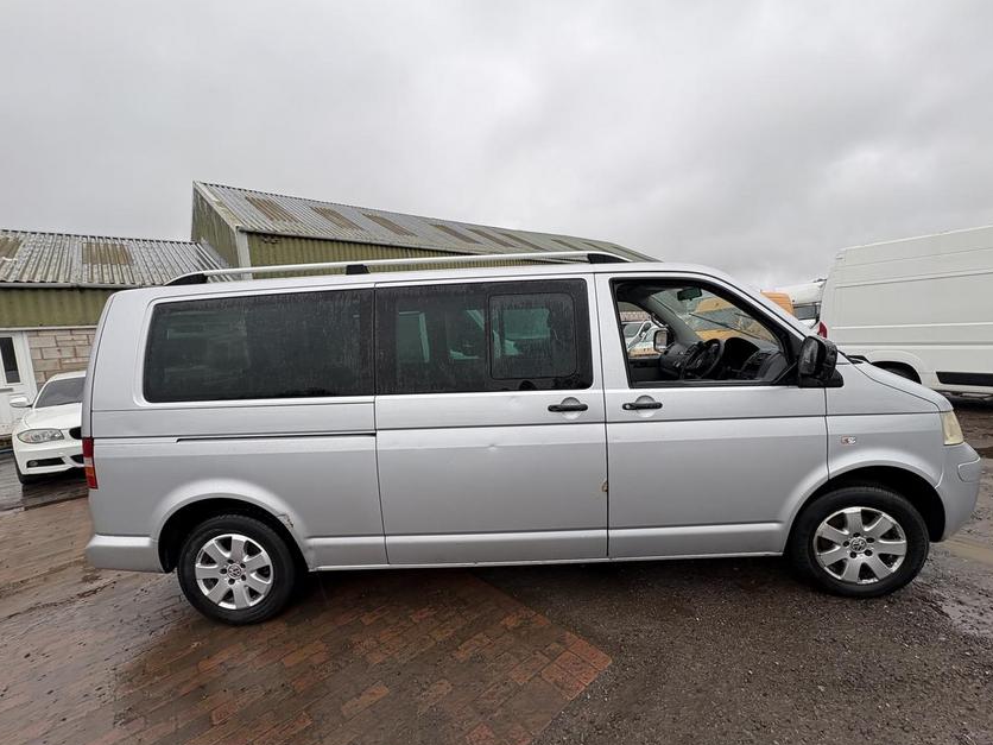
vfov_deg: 81.7
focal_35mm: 15
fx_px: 430
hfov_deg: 98.1
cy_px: 378
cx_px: 513
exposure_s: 1/104
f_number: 2.2
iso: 40
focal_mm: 2.22
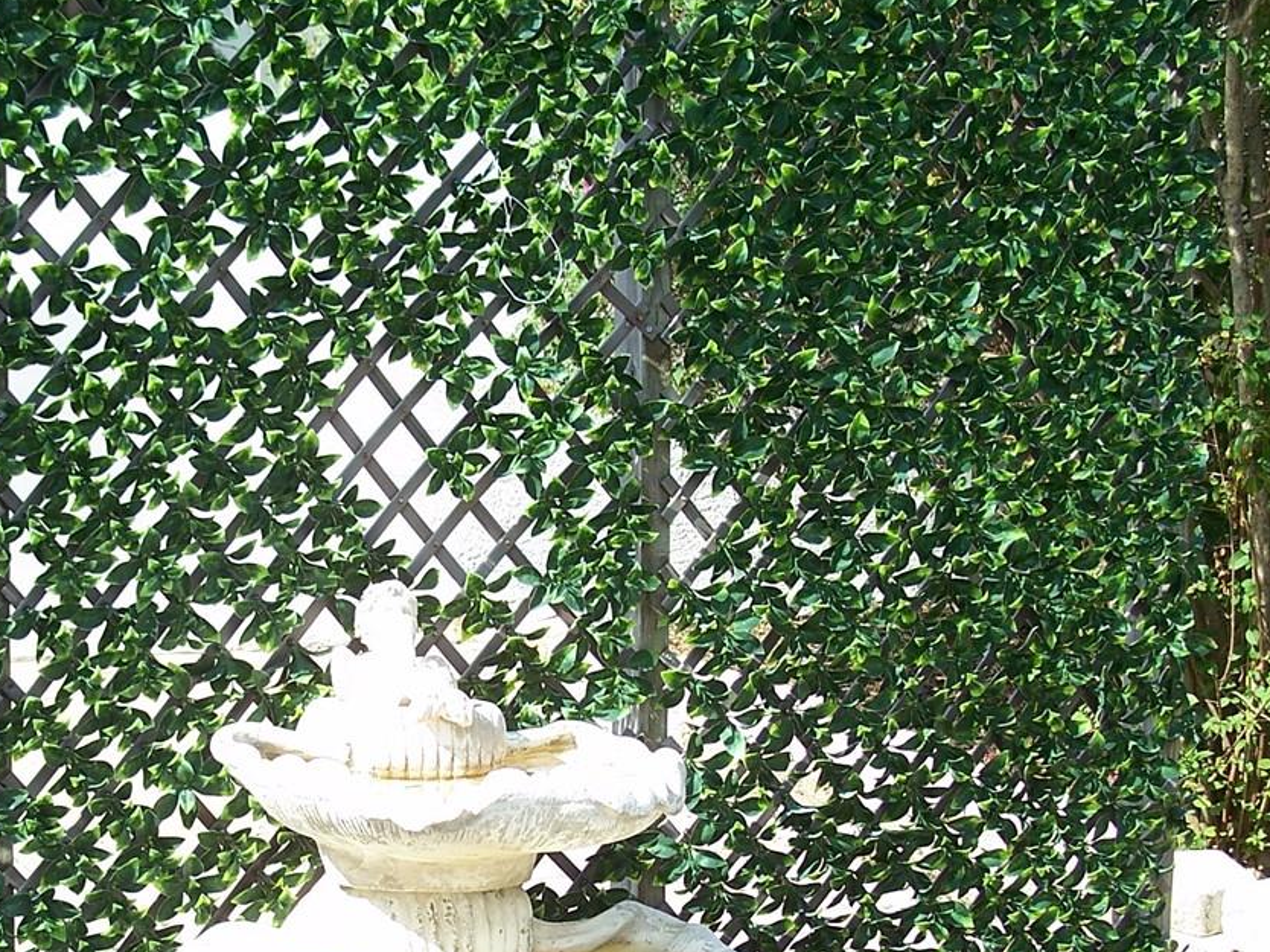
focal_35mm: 71
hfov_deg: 27.0
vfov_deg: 20.4
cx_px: 320
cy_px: 832
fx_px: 2604
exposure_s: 1/250
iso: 64
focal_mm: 7.8
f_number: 2.8
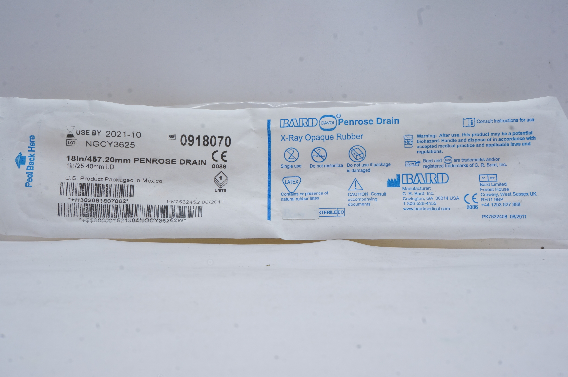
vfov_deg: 30.8
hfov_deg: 45.0
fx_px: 686
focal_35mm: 44
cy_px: 188
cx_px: 284
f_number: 20
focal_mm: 29
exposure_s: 1/5
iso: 400
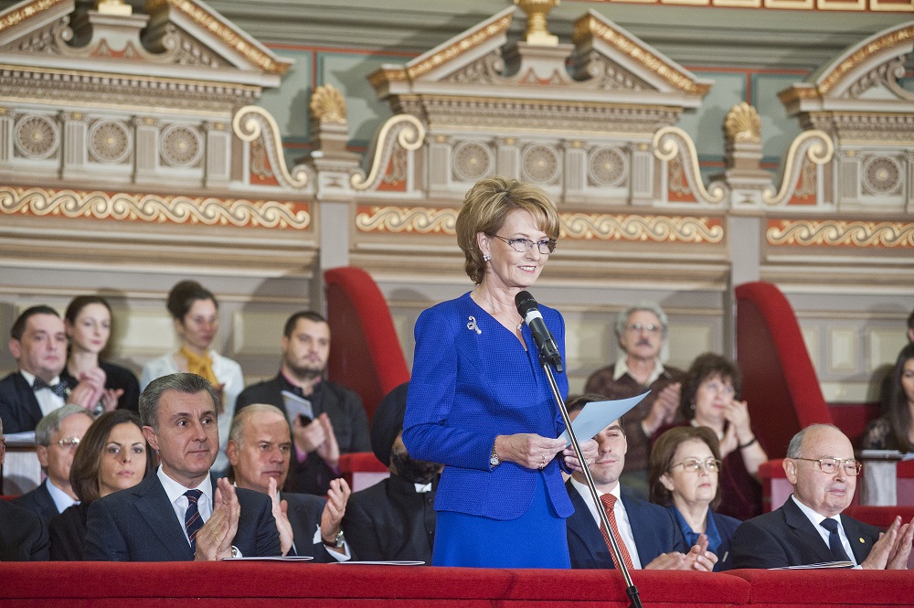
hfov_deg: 16.4
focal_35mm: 125
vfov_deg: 10.9
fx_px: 3171
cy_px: 304
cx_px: 457
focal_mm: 125
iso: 4000
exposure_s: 1/80
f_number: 4.5
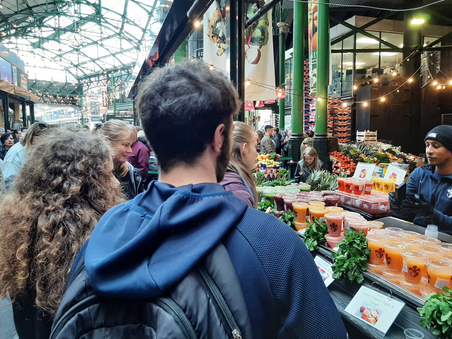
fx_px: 339
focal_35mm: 26
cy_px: 170
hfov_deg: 67.3
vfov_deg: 53.1
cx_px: 226
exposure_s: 1/50
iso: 100
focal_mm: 3.93
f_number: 1.7
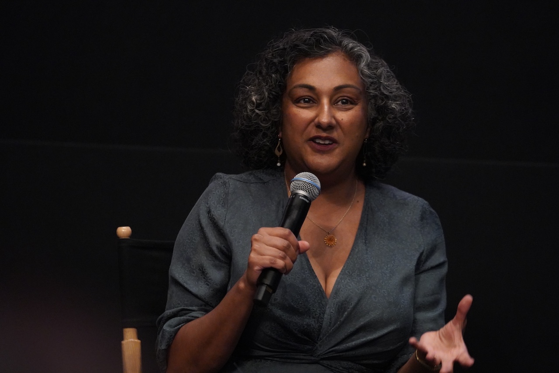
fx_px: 3058
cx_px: 280
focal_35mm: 197
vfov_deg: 7.0
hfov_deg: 10.4
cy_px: 186
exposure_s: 1/80
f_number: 4
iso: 12800
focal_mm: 197
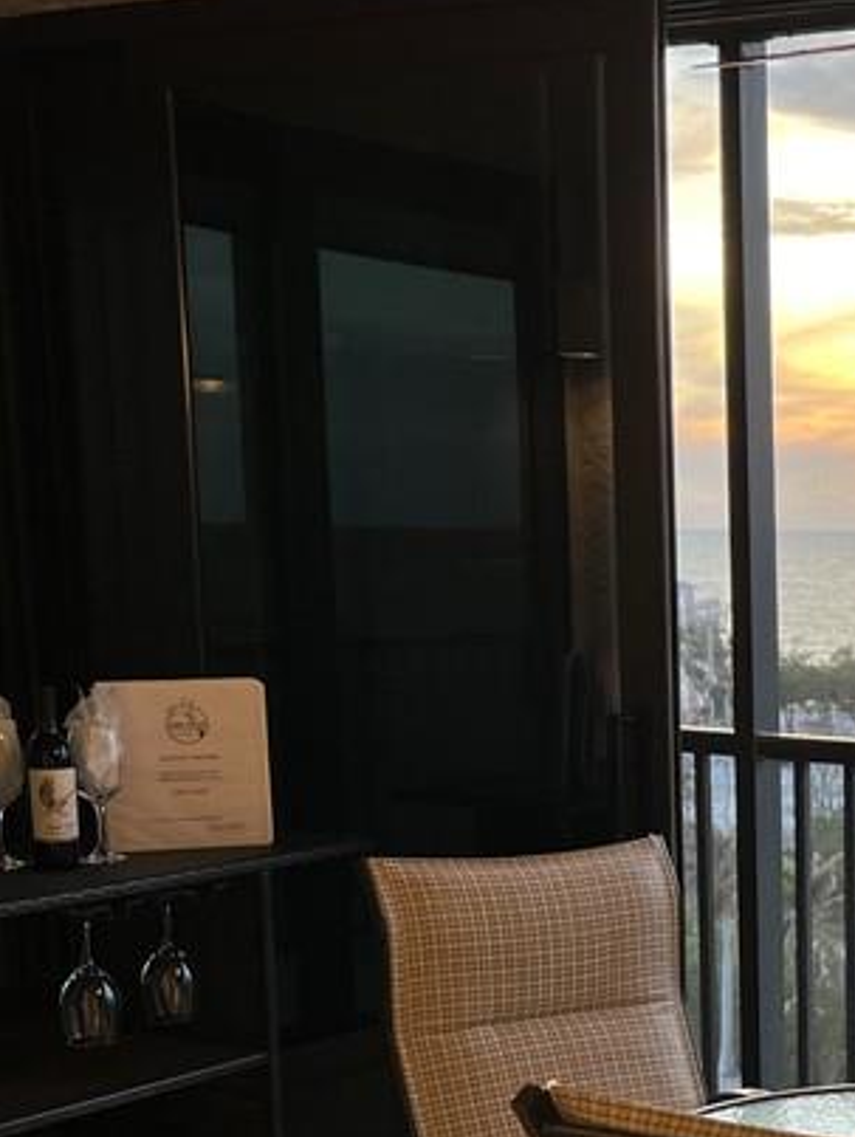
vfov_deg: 28.7
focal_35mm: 66
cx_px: 1036
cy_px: 920
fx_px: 2170
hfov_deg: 20.8
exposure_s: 1/120
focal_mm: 5.7
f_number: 1.5
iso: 50
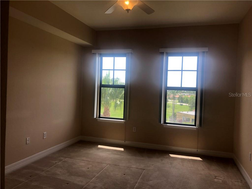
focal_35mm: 28
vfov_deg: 49.7
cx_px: 126
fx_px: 204
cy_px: 94
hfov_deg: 63.4
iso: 25
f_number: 1.8
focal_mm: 4
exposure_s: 1/120
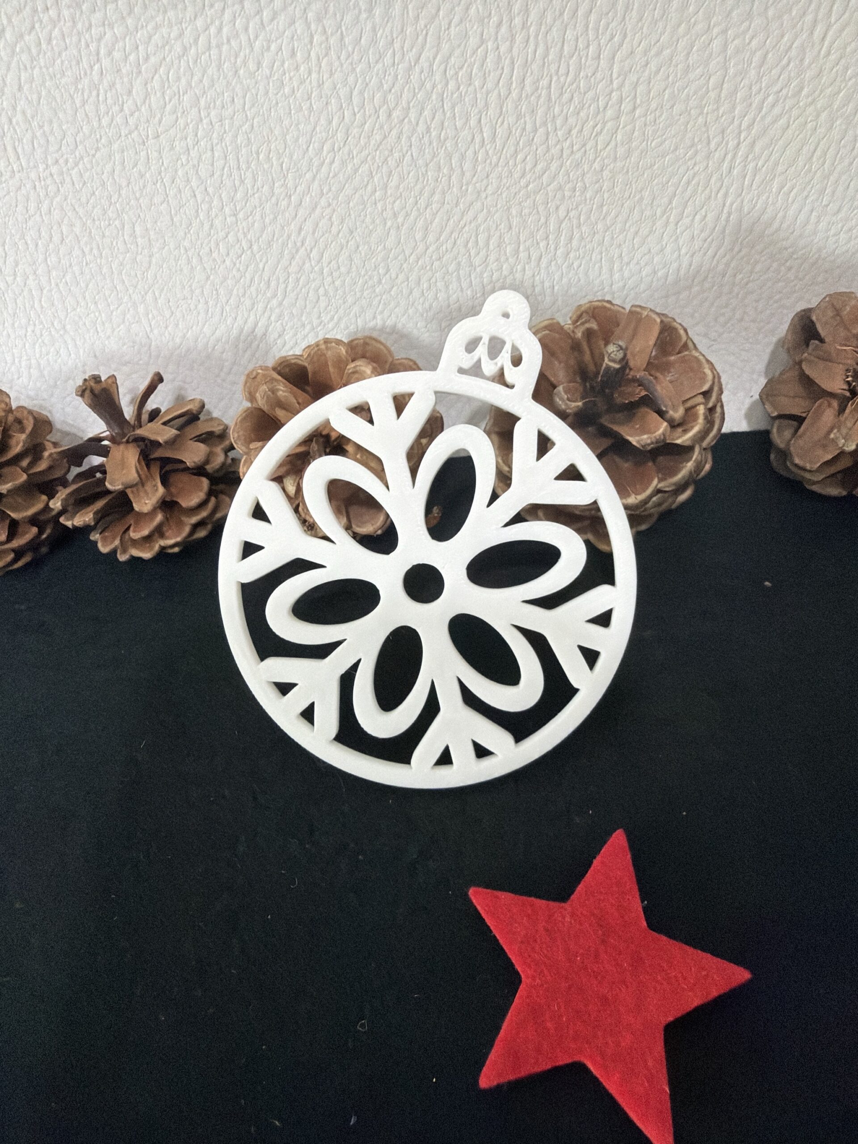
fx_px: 826
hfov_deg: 54.9
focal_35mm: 25
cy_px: 572
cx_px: 429
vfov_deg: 69.4
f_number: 2.2
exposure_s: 1/77
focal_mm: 2.22
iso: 320
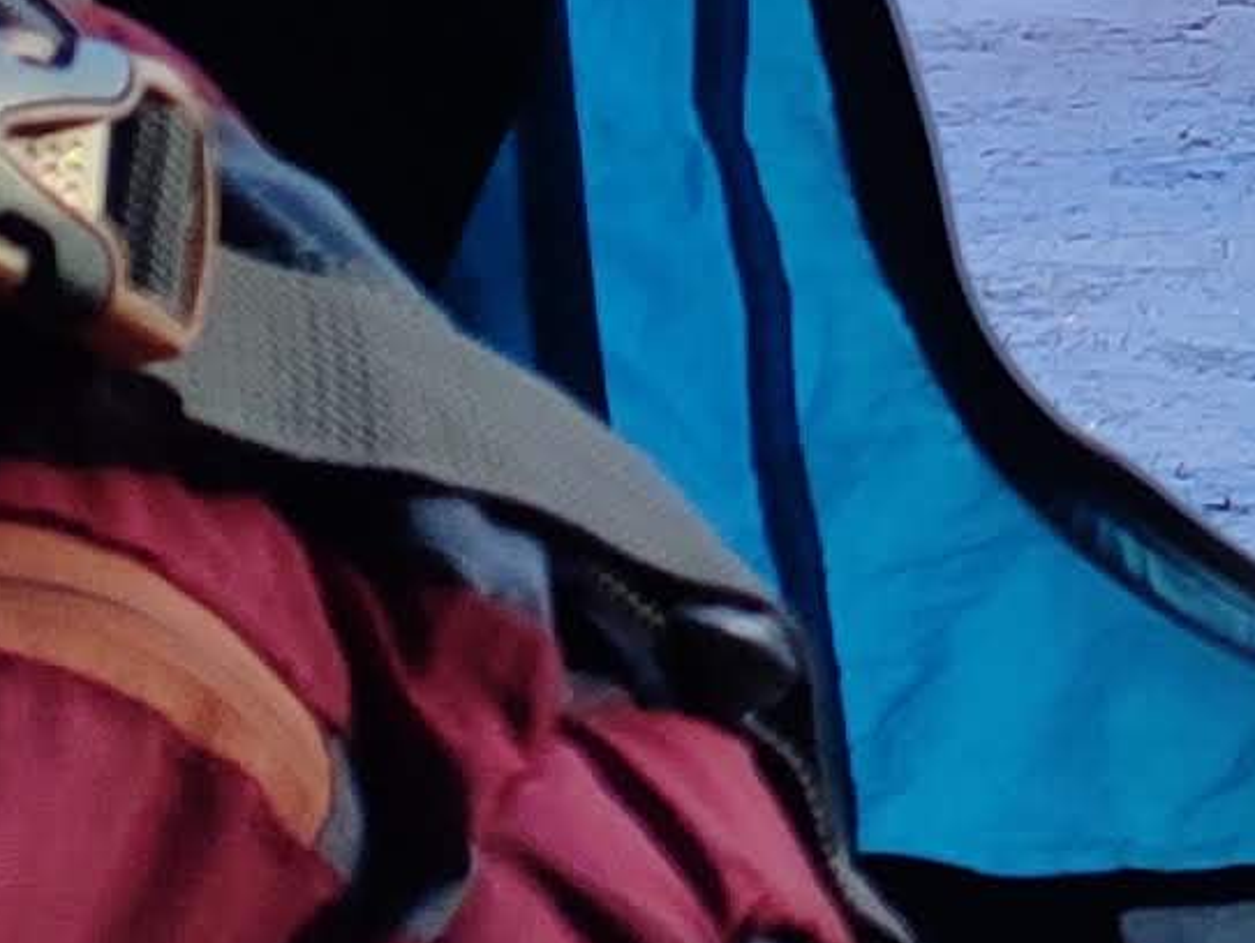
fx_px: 6675
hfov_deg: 8.9
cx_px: 3643
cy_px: -1507
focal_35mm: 184
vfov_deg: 7.4
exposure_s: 1/964
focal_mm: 4.74
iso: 113
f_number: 1.79
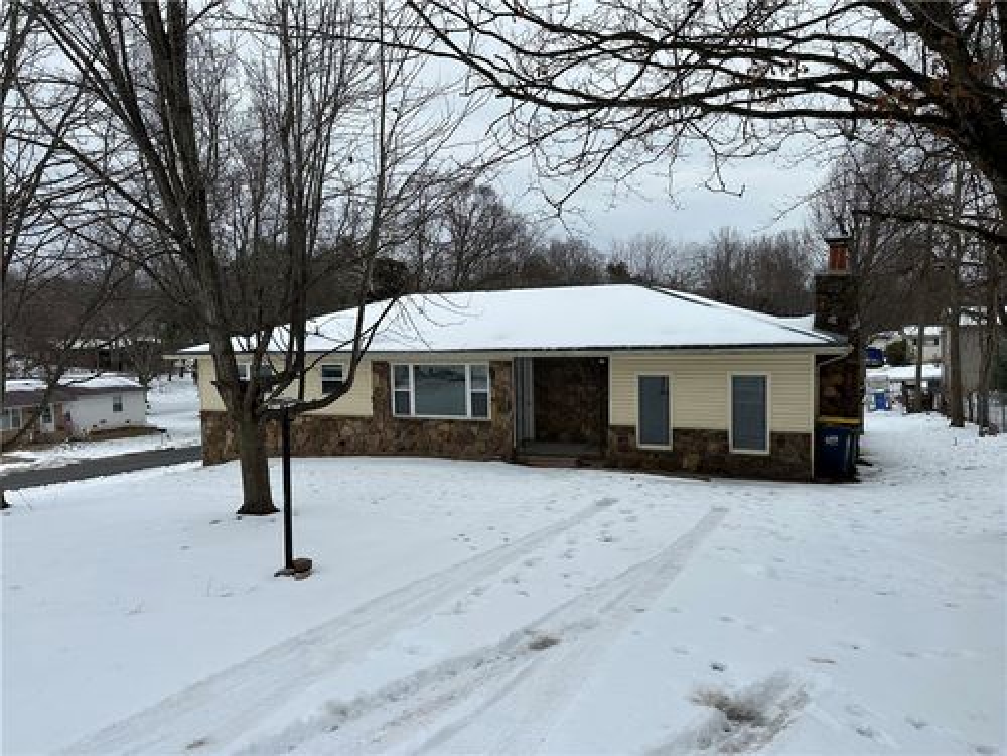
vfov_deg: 56.8
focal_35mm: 24
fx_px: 698
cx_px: 504
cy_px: 378
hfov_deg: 71.6
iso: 80
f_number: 1.78
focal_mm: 6.86
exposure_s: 1/4762
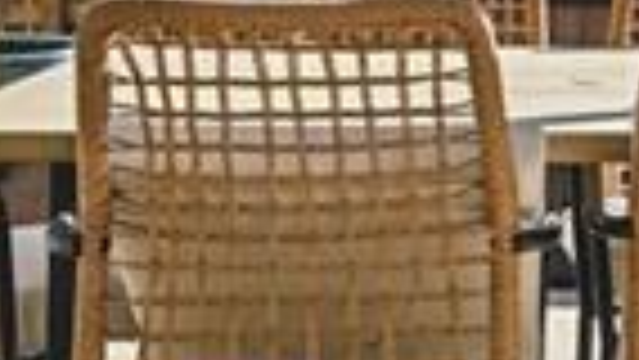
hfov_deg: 19.7
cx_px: 612
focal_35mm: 106
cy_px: -212
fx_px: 1797
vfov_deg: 10.9
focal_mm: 14
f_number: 11
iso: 64
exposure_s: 1/40
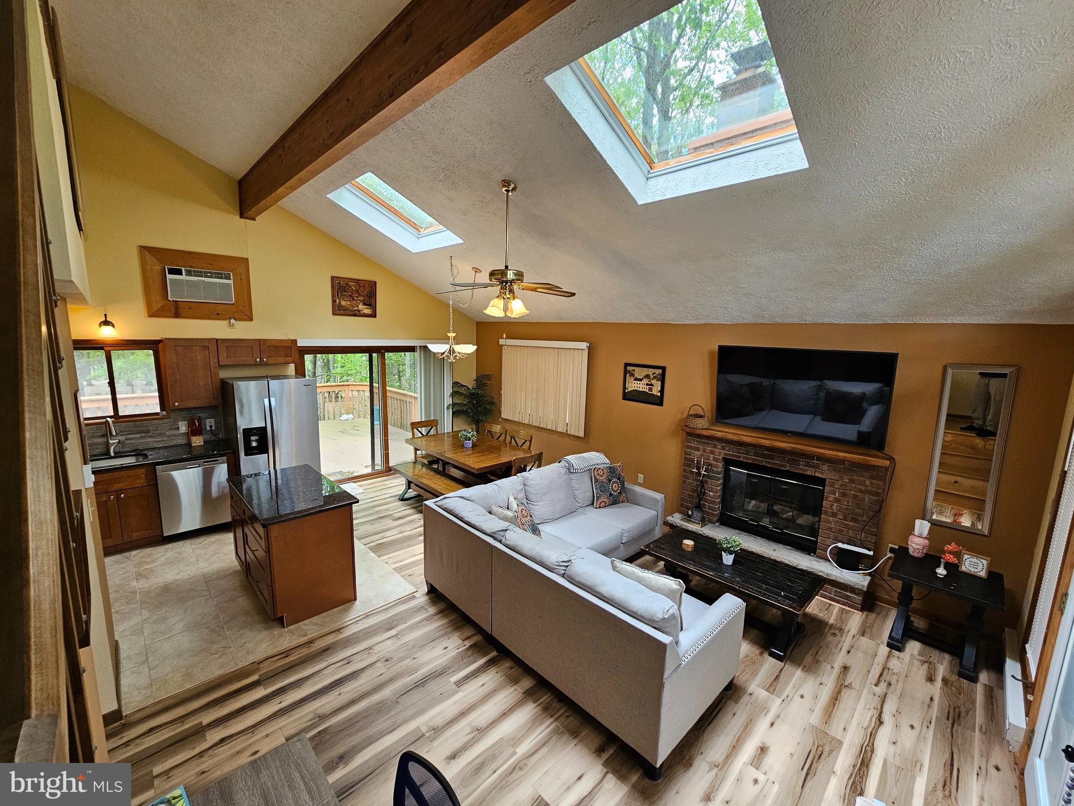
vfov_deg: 89.9
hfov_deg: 106.2
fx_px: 403
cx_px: 537
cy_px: 403
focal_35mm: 13
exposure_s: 1/60
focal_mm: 2.2
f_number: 2.2
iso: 100
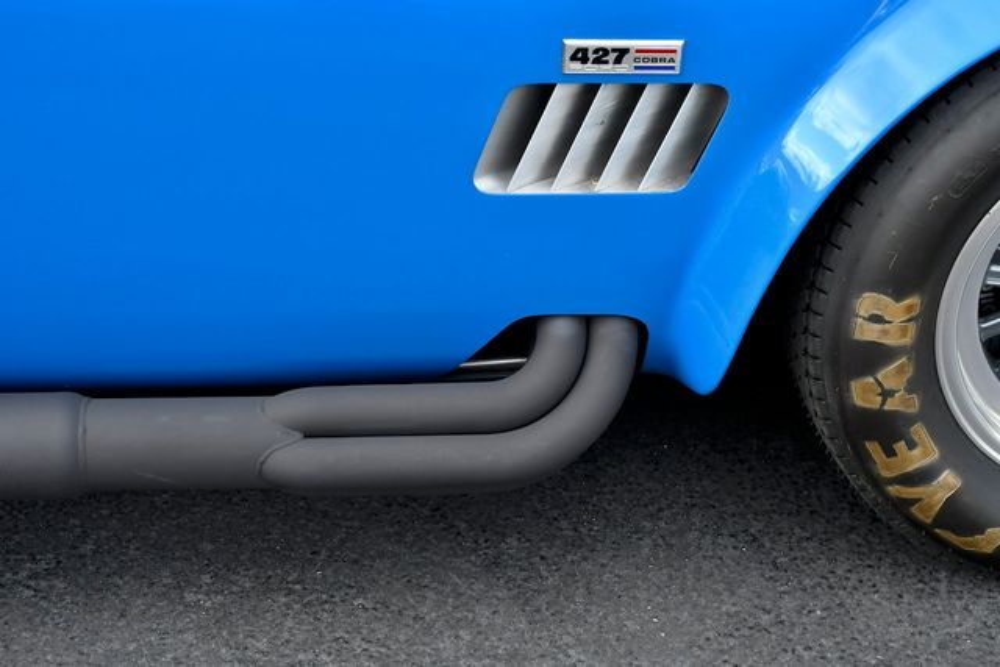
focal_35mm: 72
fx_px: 2000
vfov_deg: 18.9
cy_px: 334
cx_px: 500
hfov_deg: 28.1
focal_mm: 48
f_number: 7.1
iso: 400
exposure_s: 1/160
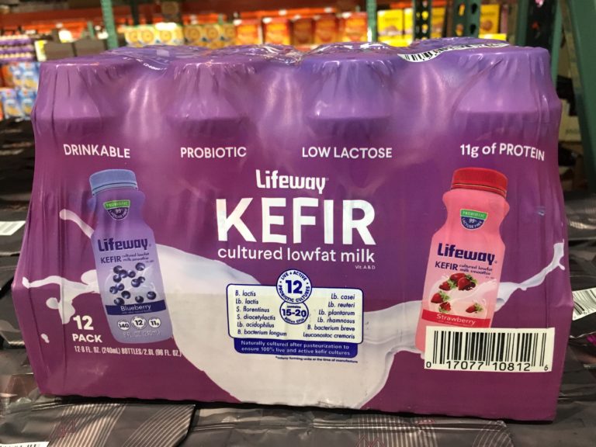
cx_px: 298
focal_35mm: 29
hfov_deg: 61.7
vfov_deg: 48.2
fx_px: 499
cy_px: 224
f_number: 2.2
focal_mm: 4.15
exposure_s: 1/24
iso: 200
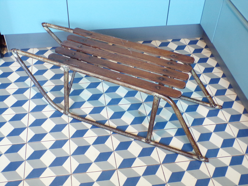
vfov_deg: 34.3
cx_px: 124
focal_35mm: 42
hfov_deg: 44.8
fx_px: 301
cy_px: 93
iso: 452
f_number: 3.4
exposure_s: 1/17
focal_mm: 7.6
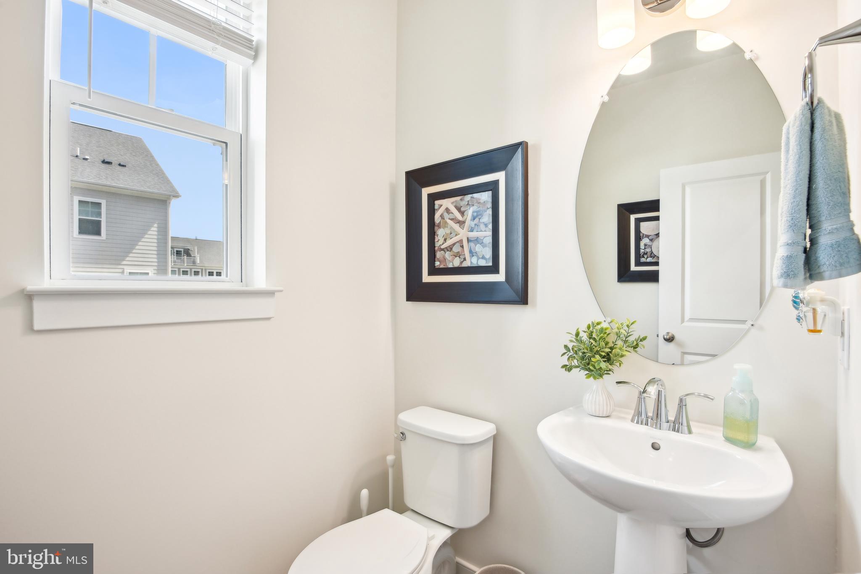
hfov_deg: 96.7
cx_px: 430
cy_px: 287
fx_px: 383
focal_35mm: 16
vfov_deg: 73.8
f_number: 8
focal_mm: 16
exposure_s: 1/25
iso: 400
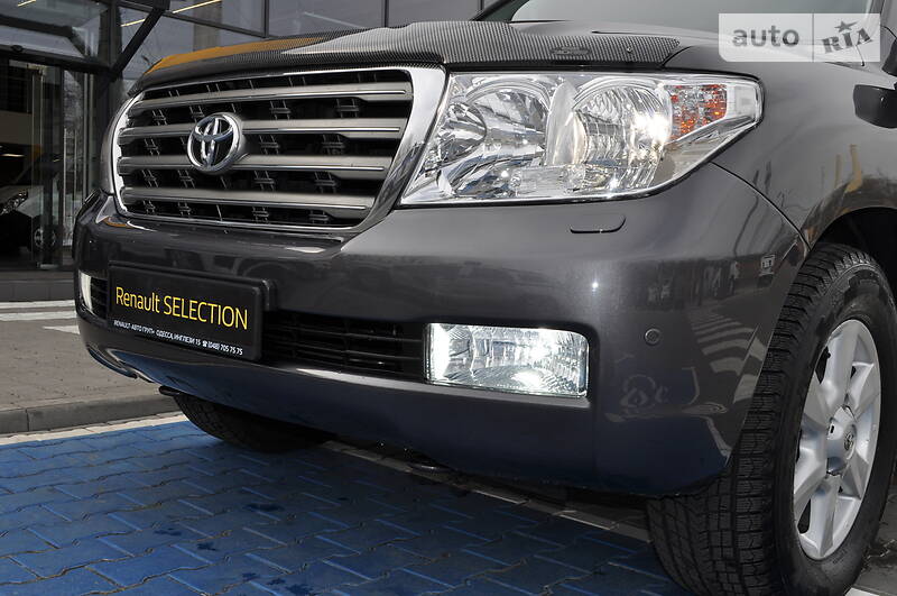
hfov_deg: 49.6
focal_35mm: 39
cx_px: 448
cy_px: 298
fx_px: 970
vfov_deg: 34.1
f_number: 13
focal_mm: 26
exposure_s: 1/200
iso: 200
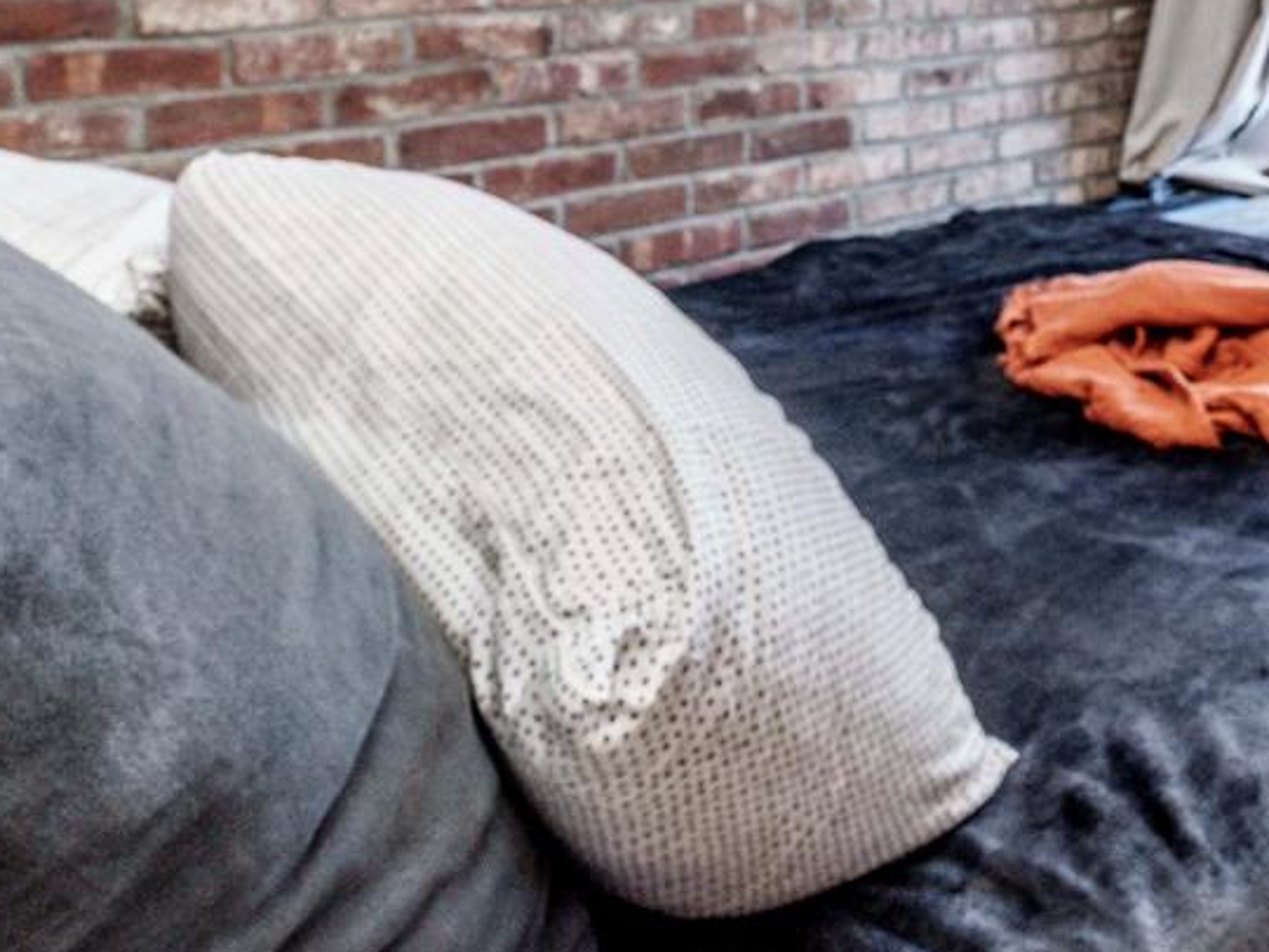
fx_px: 1503
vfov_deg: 30.9
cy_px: -125
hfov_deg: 40.5
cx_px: 1248
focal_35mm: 41
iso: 320
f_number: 9
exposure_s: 1/15
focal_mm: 12
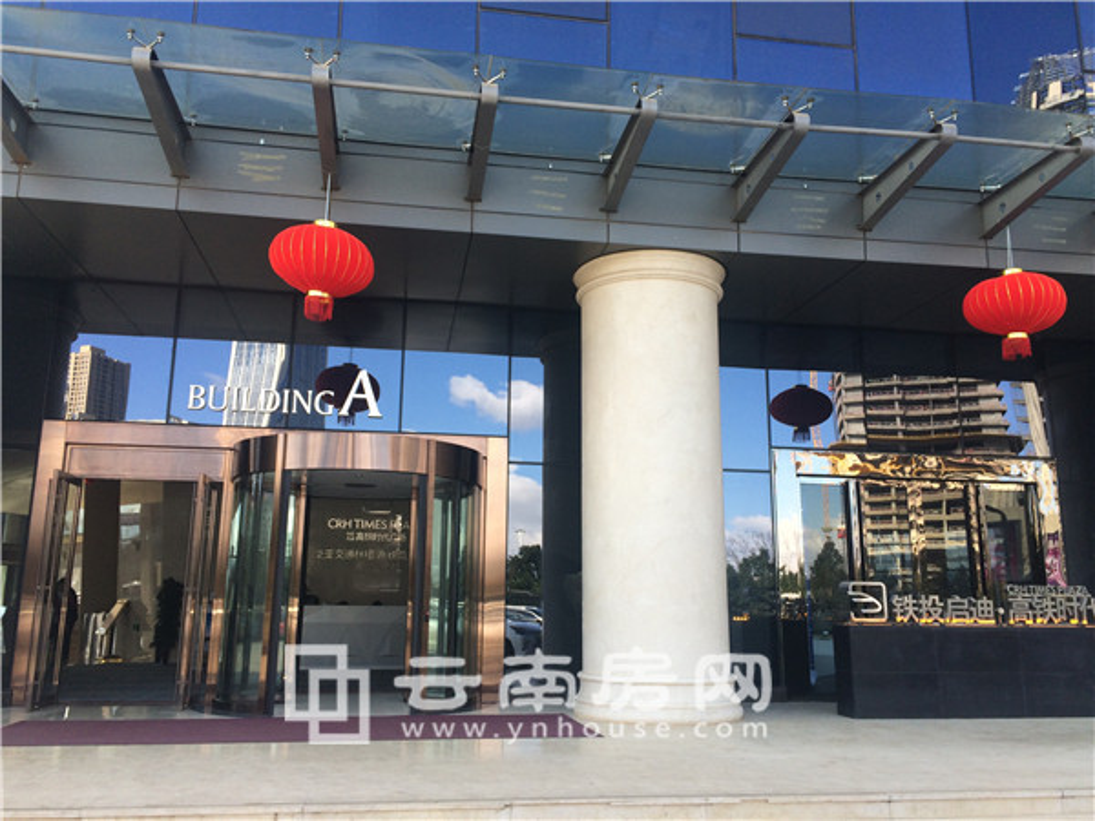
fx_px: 917
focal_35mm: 29
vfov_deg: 48.2
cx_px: 548
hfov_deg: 61.7
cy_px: 410
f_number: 2.2
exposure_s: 1/244
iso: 32
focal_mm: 4.15
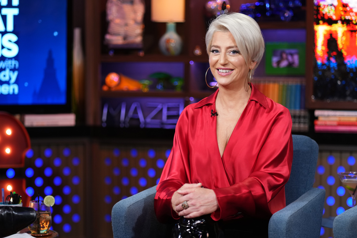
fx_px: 843
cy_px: 119
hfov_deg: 23.9
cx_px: 178
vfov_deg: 16.1
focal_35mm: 85
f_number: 1.8
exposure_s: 1/160
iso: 1000
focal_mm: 85
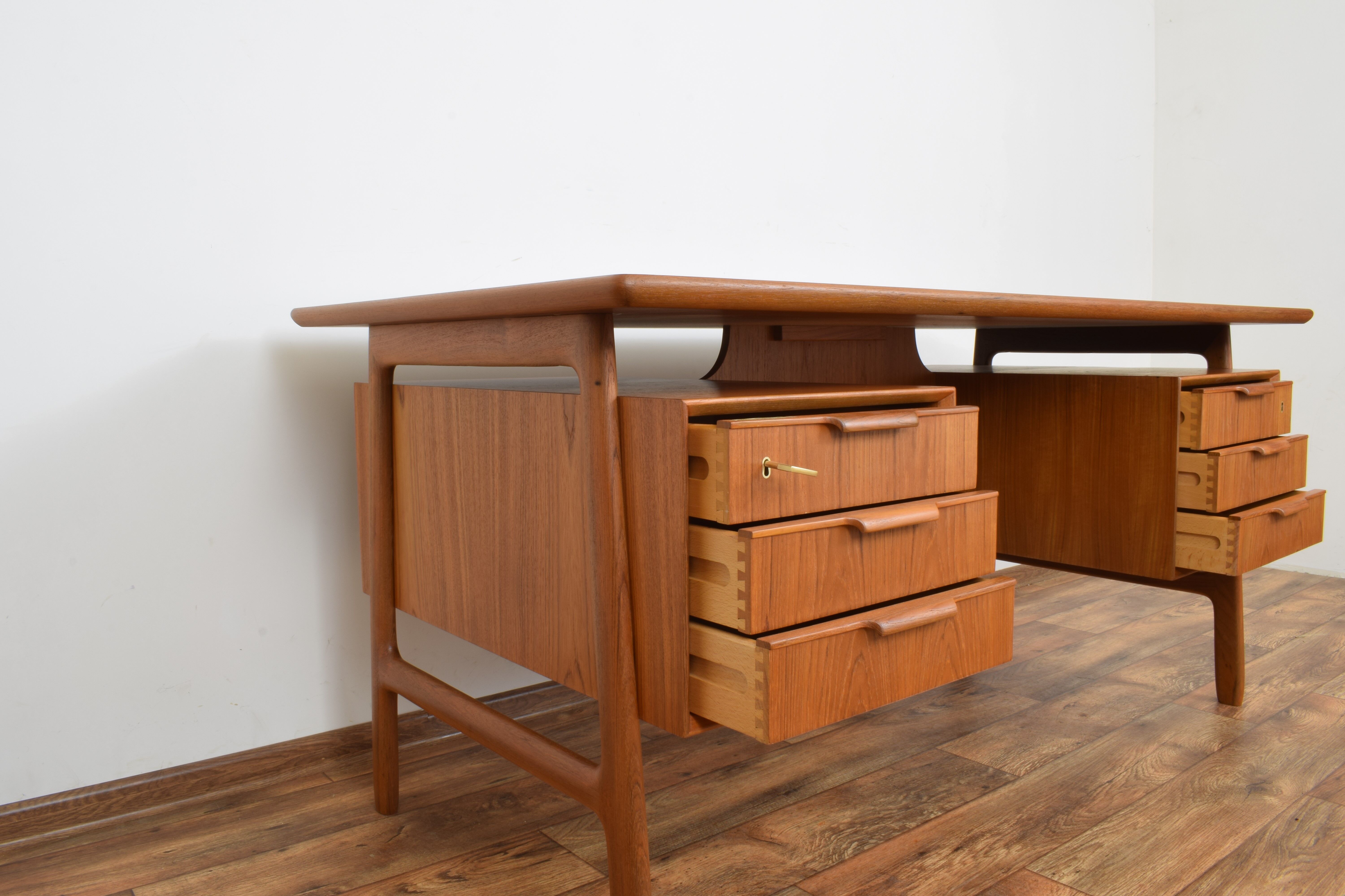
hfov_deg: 67.4
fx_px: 1009
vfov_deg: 47.9
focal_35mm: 27
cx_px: 672
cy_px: 448
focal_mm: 18
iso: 100
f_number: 22
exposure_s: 4
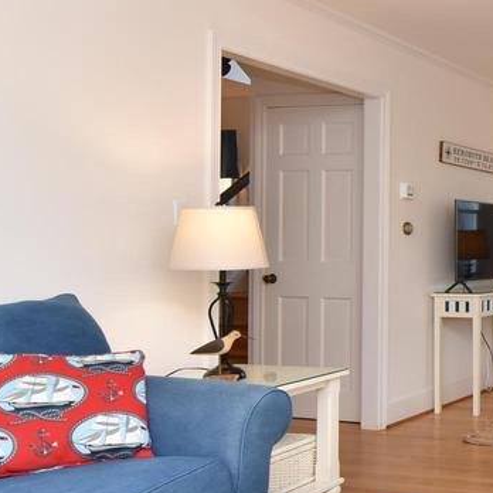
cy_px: 246
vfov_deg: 37.6
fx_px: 725
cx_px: 672
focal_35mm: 45
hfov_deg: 29.0
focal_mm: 12
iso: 800
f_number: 7.1
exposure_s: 1/80
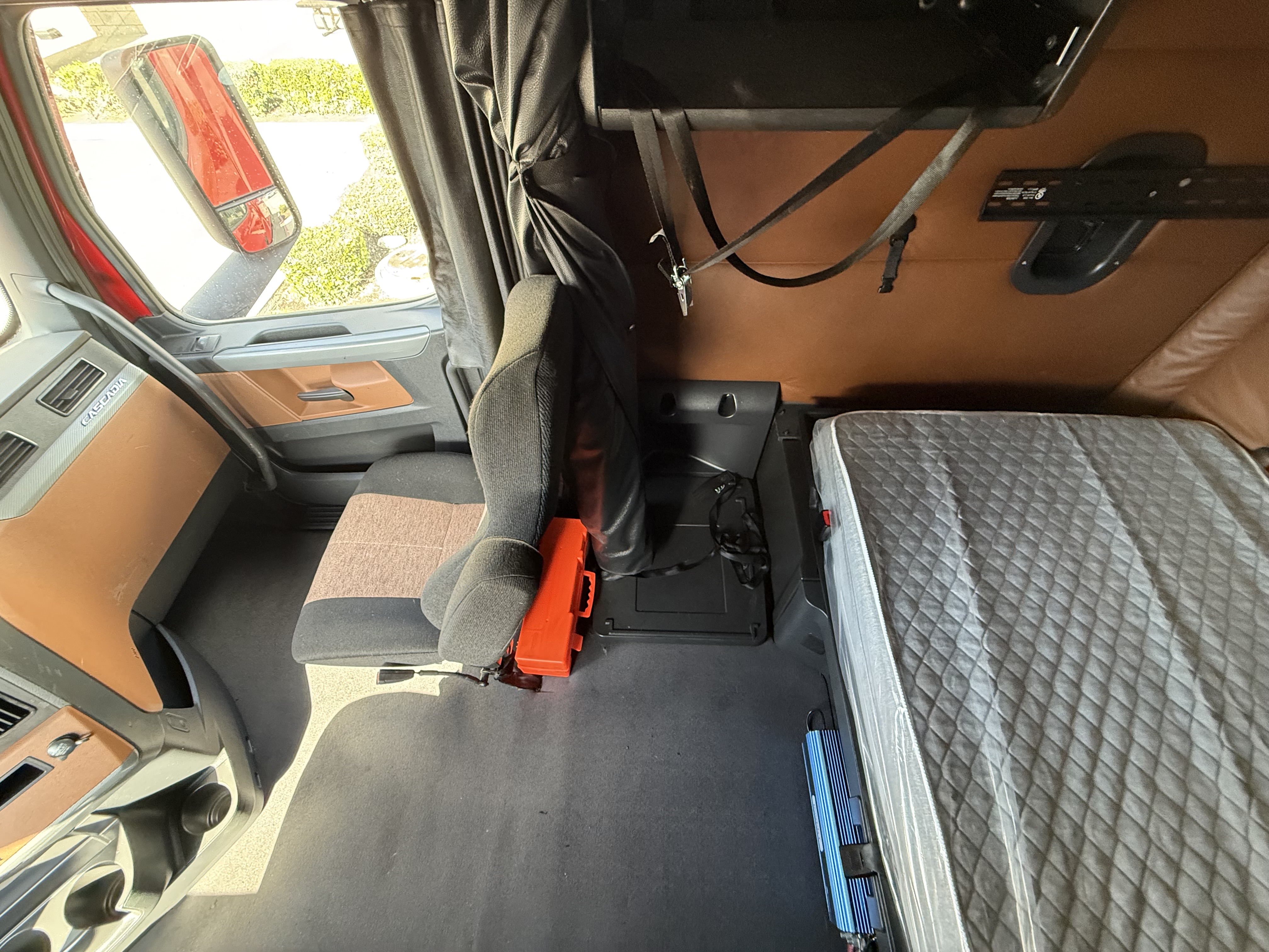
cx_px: 634
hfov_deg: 102.1
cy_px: 476
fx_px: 513
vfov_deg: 85.7
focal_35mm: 14
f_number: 2.2
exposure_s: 1/60
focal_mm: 2.22
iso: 500
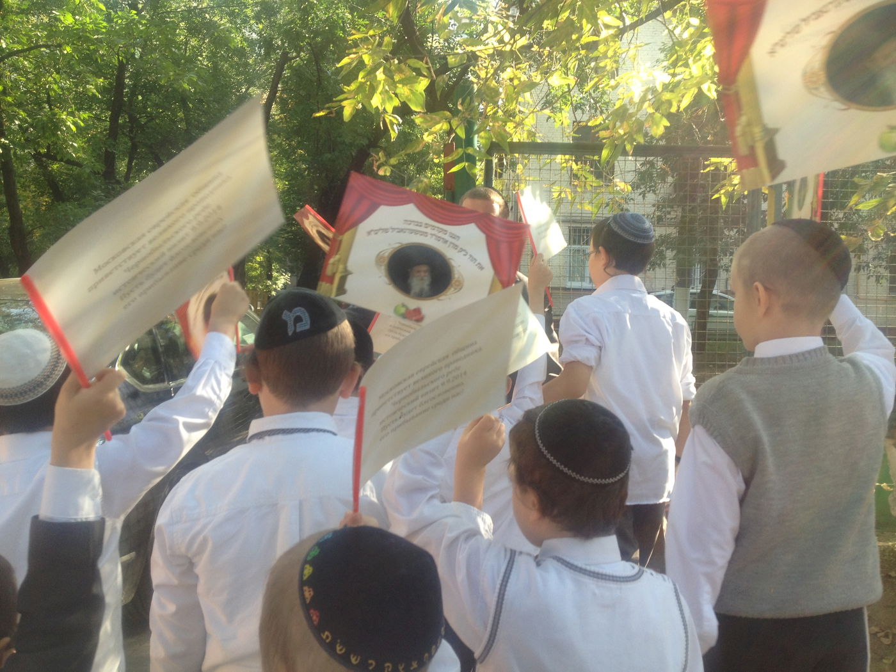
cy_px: 336
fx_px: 906
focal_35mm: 35
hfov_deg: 52.6
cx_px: 448
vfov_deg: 40.7
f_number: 2.4
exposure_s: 1/135
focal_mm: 4.28
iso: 50
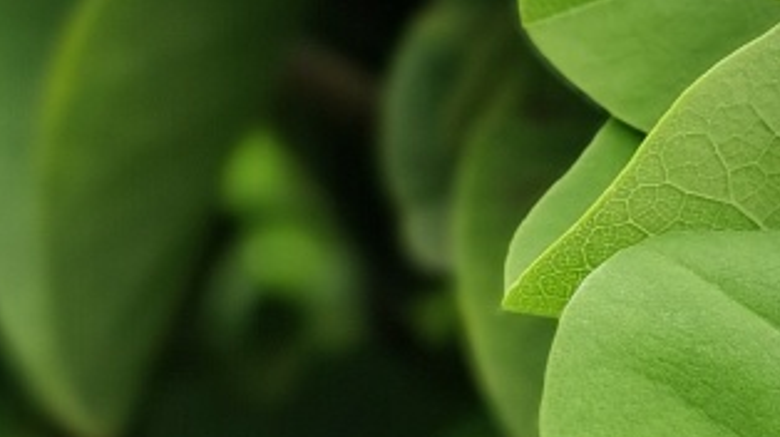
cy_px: 335
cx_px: 551
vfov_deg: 5.4
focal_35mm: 225
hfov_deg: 9.6
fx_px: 4650
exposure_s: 1/755
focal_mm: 5.56
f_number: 4
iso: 50
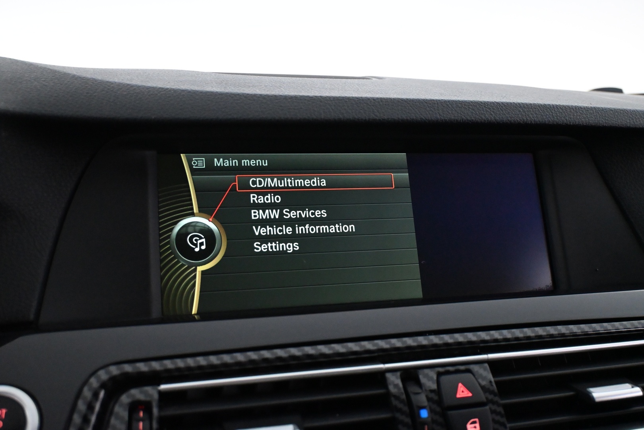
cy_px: 215
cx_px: 322
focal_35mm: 34
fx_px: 617
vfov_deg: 38.4
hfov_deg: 55.1
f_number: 4.2
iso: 4500
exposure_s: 1/60
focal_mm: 23
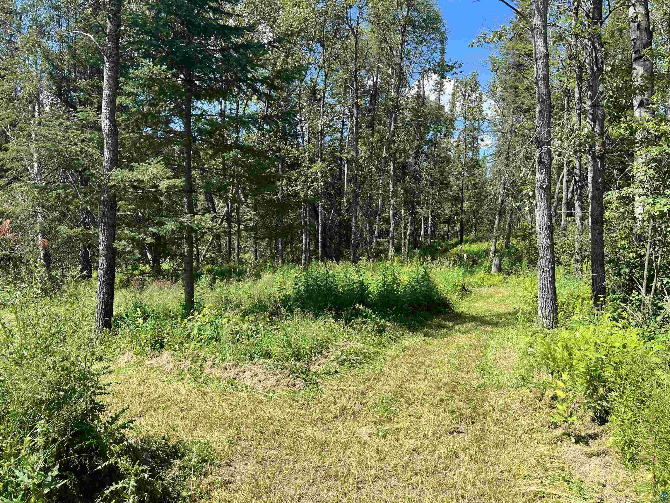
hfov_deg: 67.3
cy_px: 252
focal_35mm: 26
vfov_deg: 53.1
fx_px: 503
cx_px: 335
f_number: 1.5
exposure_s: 1/1645
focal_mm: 5.7
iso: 50
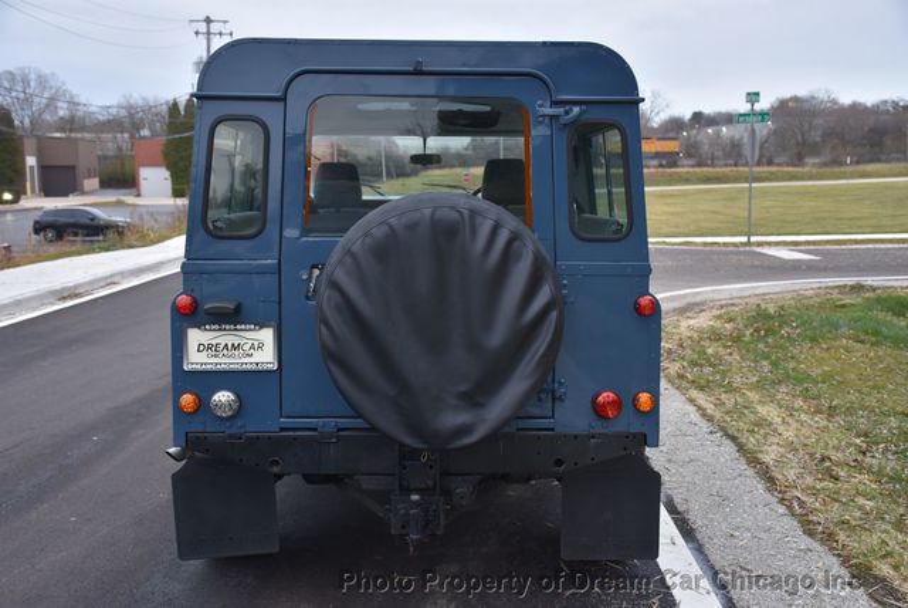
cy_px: 304
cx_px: 454
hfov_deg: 43.6
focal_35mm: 45
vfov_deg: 29.9
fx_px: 1136
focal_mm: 30
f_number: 4
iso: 500
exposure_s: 1/60
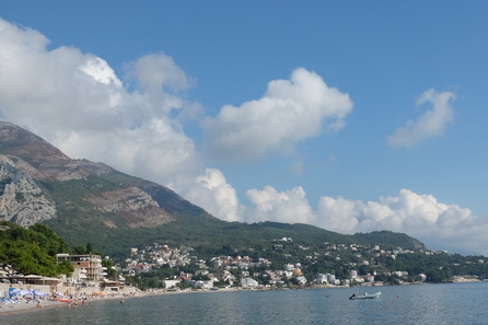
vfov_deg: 27.7
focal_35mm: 48
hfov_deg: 40.7
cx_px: 314
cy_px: 237
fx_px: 650
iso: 200
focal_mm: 18
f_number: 9
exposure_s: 1/350
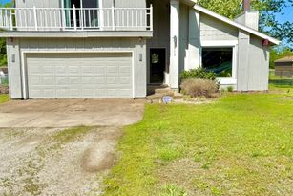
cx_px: 136
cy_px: 45
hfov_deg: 54.4
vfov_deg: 36.8
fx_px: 285
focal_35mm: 35
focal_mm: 6.76
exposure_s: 1/7353
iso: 80
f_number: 1.78
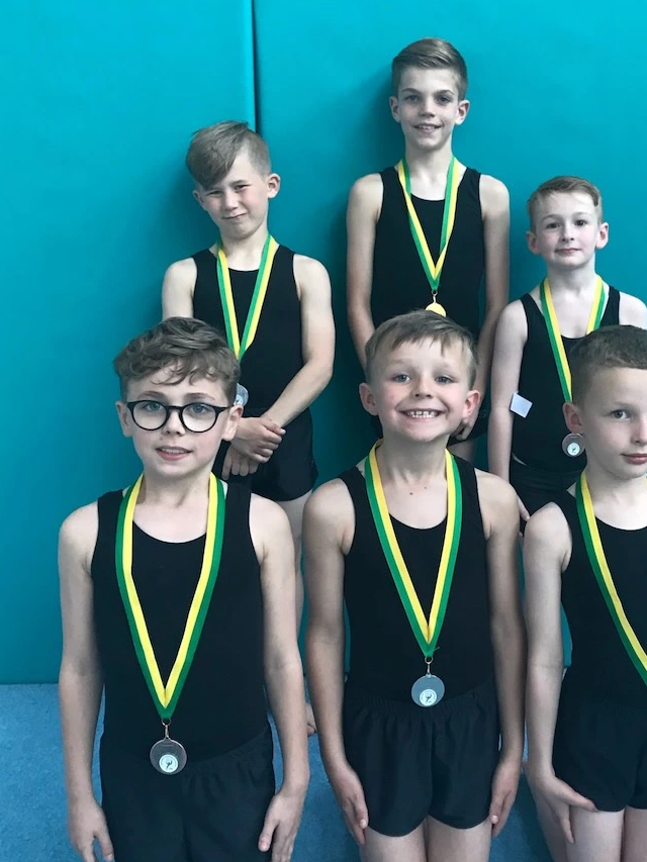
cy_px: 423
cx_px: 401
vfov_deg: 44.8
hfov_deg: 34.2
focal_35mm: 42
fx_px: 1046
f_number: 1.8
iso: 50
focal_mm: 3.99
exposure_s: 1/17
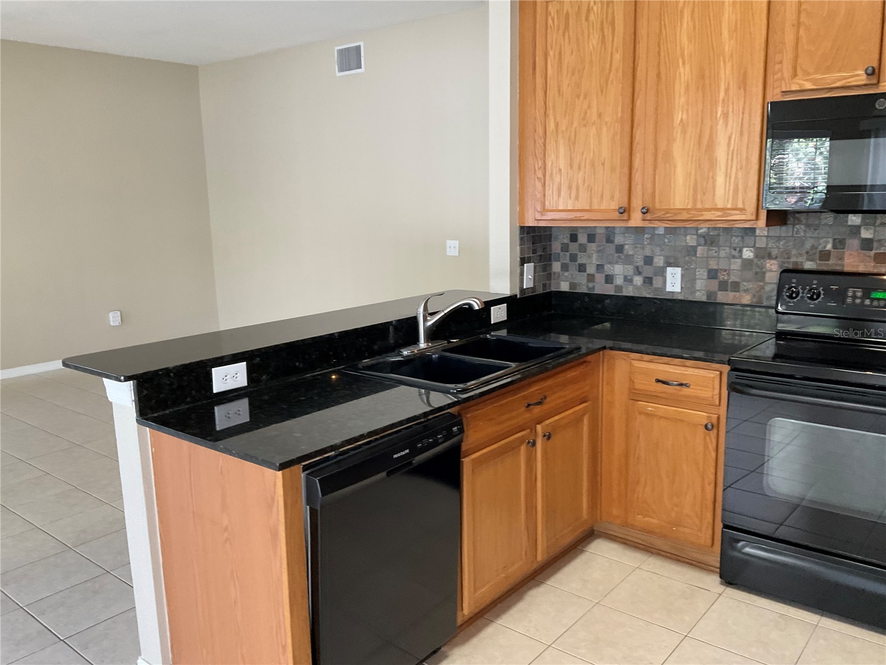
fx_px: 742
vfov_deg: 48.2
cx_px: 443
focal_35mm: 29
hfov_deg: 61.7
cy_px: 332
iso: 100
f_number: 1.8
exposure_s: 1/60
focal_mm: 3
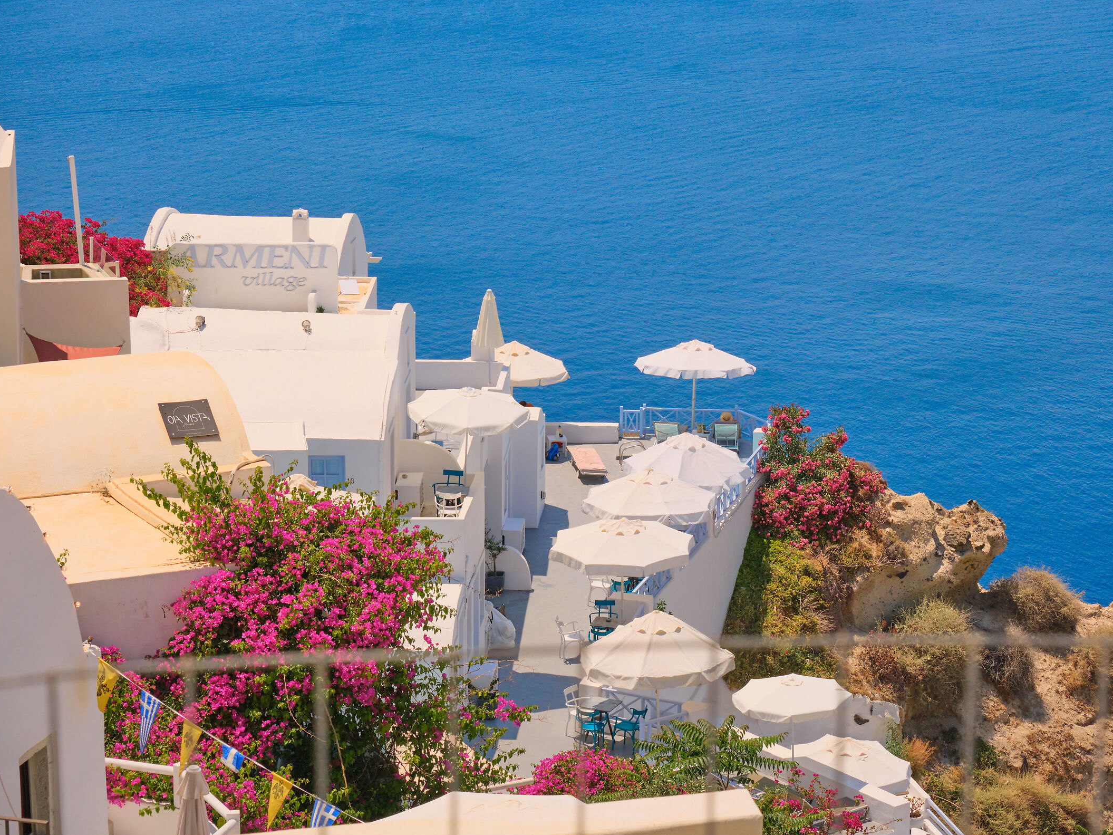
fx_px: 2636
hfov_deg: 23.8
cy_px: 420
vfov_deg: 18.0
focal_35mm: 82
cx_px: 594
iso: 640
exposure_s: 1/1900
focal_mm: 50
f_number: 8
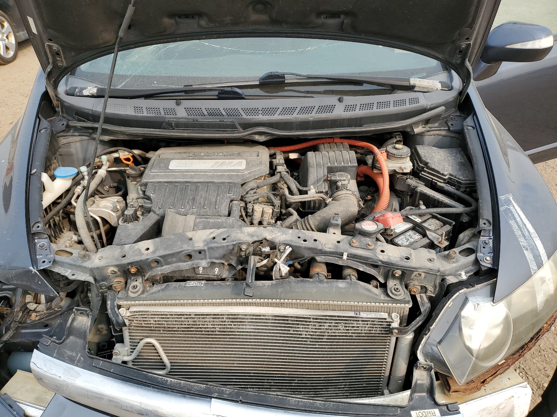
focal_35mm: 26
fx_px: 418
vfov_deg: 53.1
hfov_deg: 67.3
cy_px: 208
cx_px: 278
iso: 50
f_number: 1.5
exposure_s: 1/1250
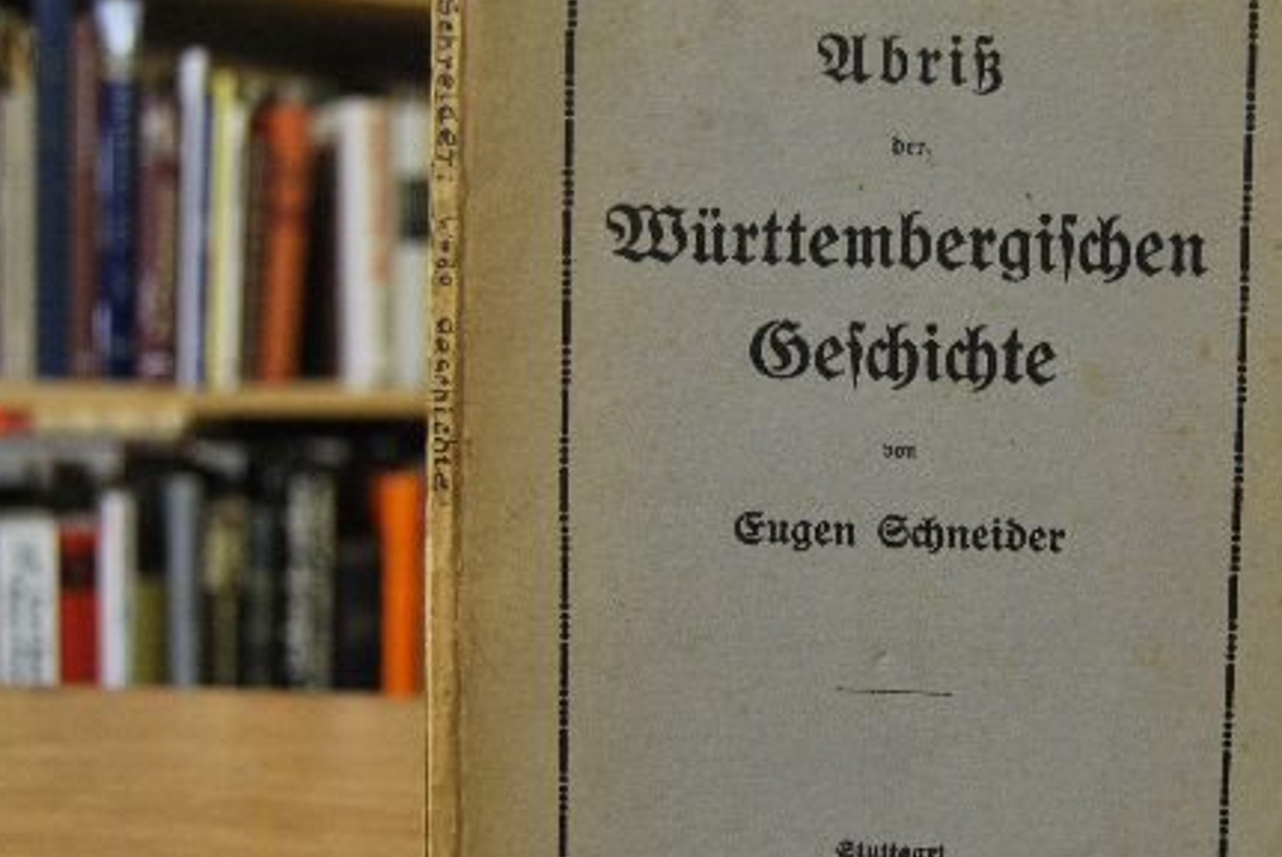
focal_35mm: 52
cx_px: 927
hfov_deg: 37.4
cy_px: 458
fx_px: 1853
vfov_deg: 26.0
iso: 640
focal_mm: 20
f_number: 3.8
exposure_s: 1/30
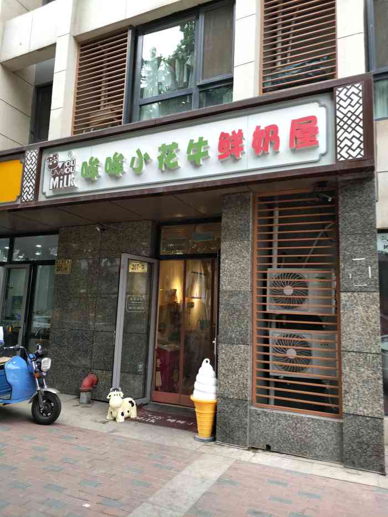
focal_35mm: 25
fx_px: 374
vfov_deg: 69.4
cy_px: 258
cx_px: 194
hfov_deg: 54.9
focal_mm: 4.42
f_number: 2
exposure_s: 1/100
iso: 48
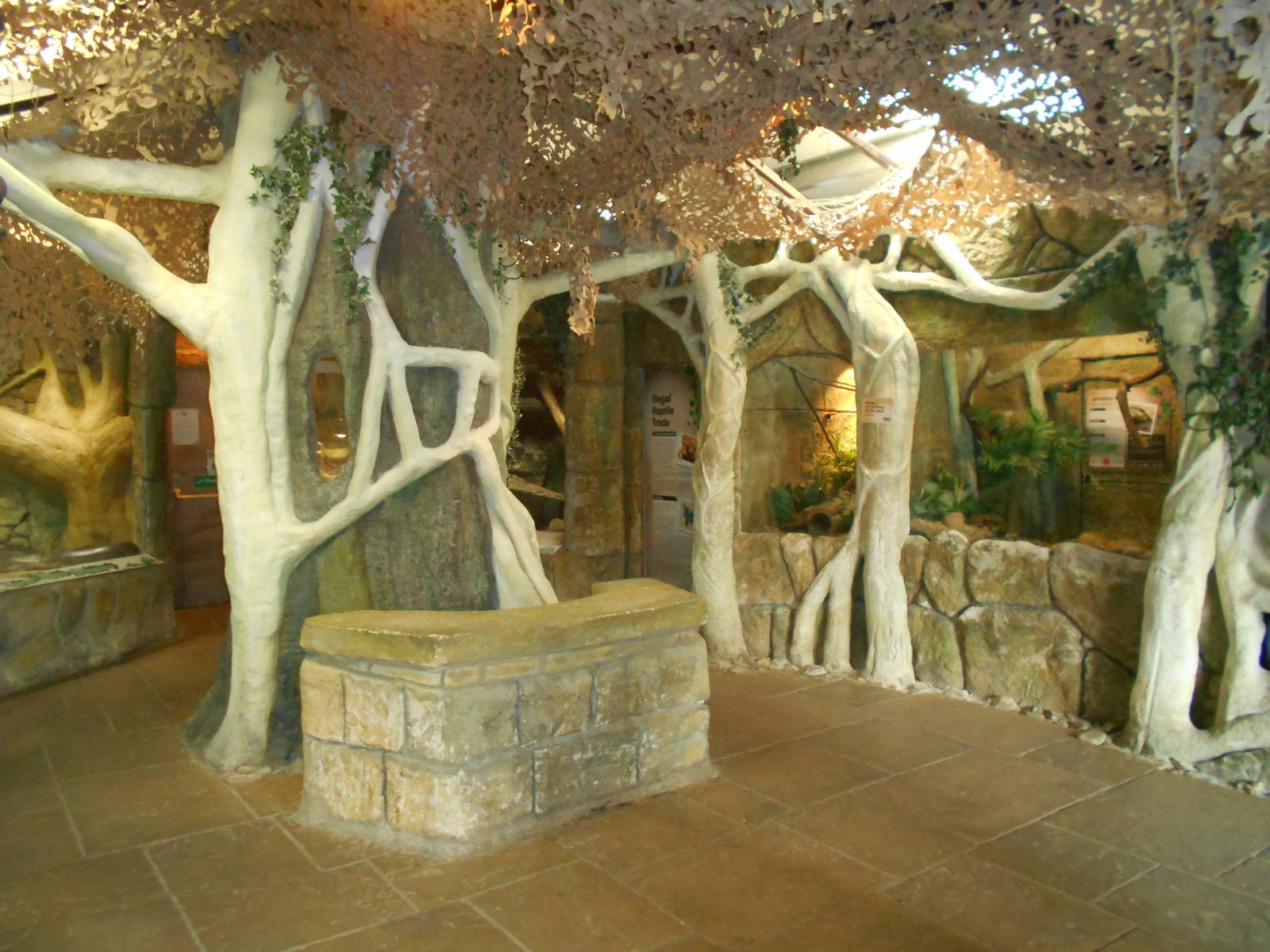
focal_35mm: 26
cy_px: 476
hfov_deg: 67.3
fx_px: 954
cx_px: 635
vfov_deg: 53.1
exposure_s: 1/25
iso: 640
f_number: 3.2
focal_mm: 4.6
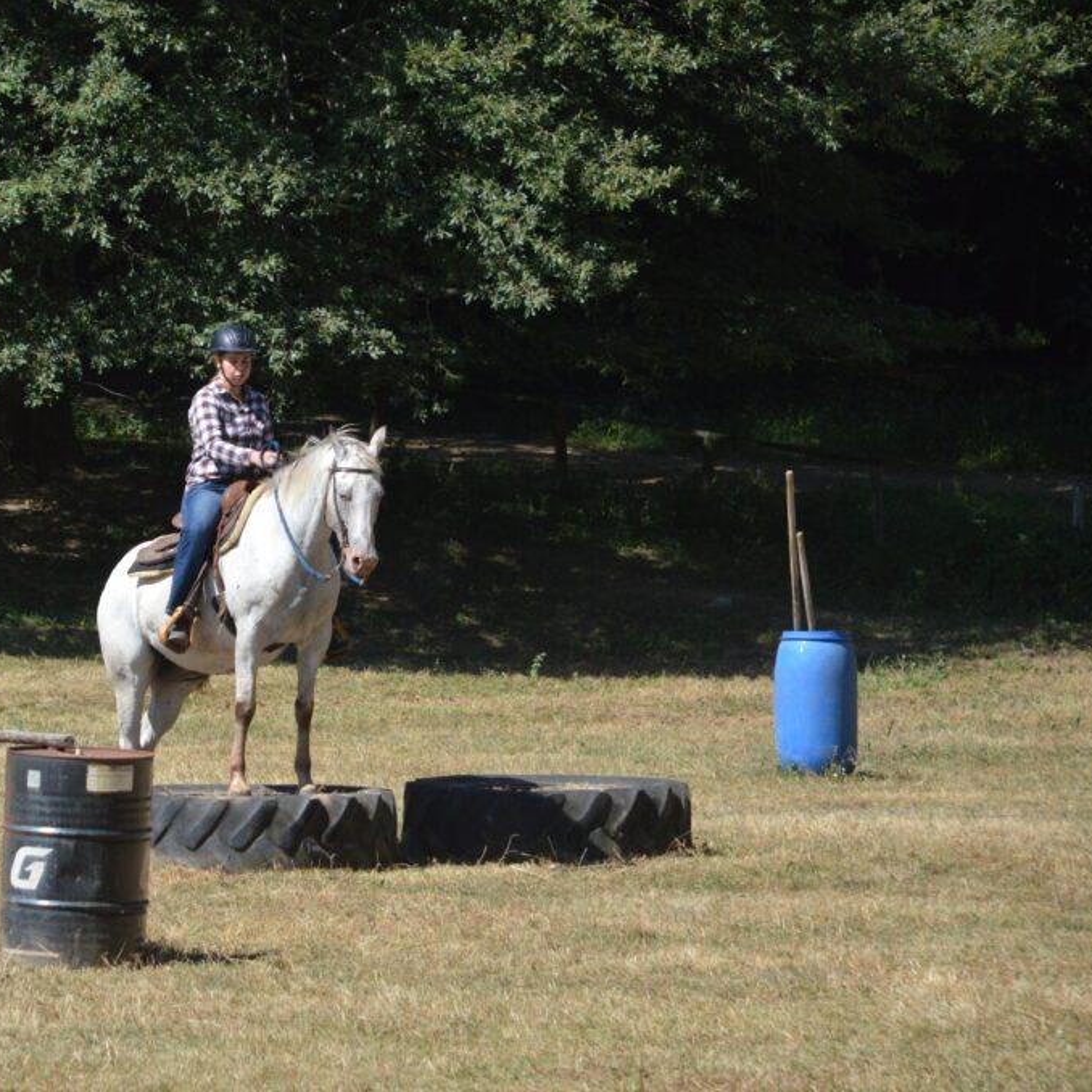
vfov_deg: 6.7
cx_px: 292
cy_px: 545
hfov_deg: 6.7
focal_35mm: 260
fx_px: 9267
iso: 800
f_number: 6.3
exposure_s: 1/1000
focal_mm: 135
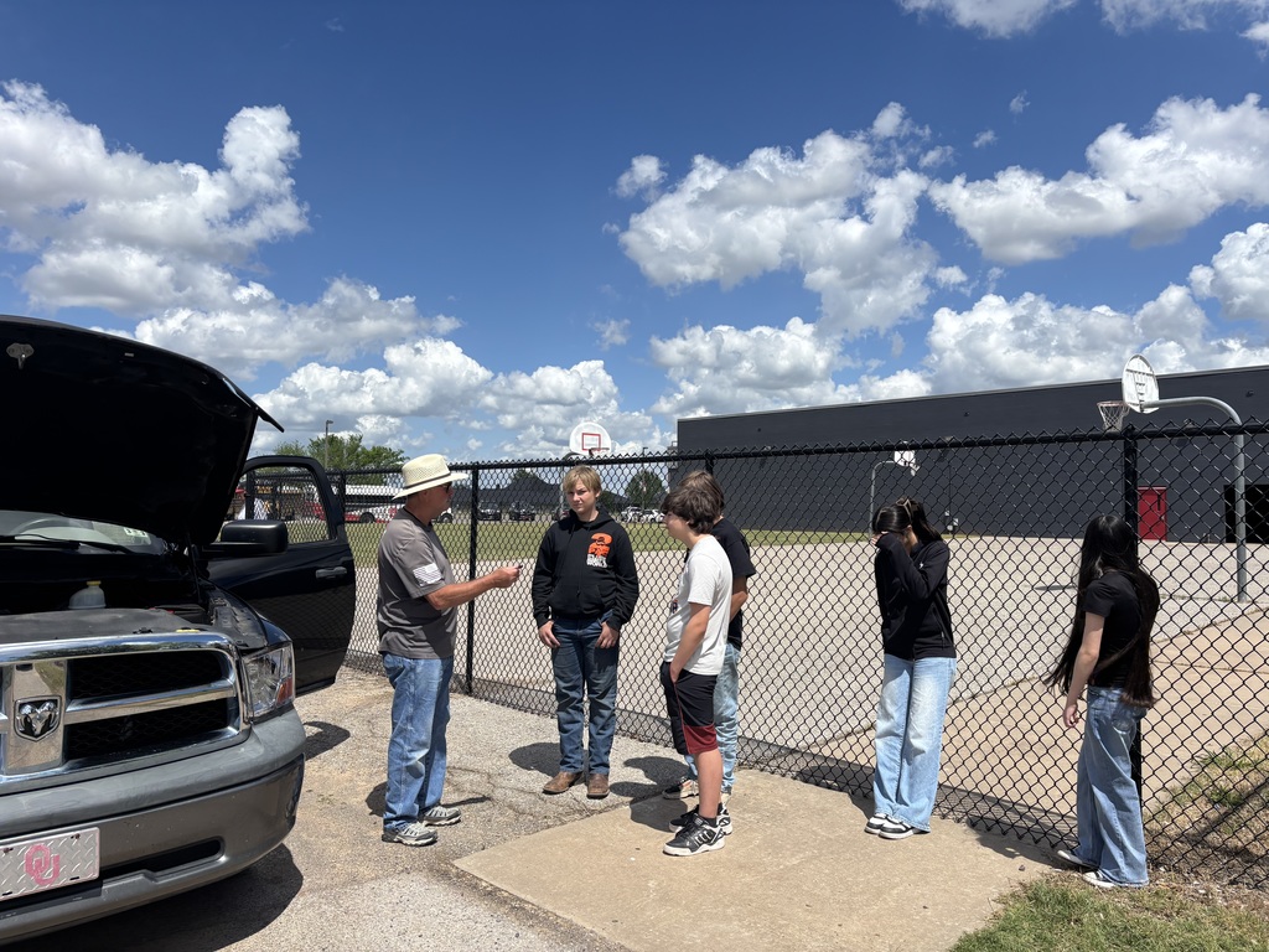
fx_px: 953
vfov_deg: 53.1
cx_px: 634
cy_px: 476
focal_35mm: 26
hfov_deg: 67.3
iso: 50
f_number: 1.6
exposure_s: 1/5952
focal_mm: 5.96
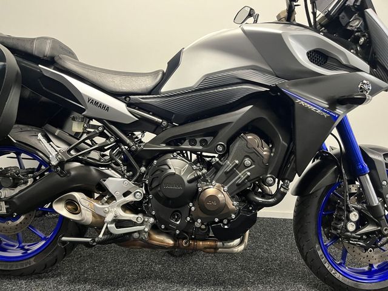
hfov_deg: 67.3
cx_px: 194
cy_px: 146
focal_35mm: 26
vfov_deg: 53.1
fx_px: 291
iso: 320
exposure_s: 1/50
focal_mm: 5.1
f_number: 1.6
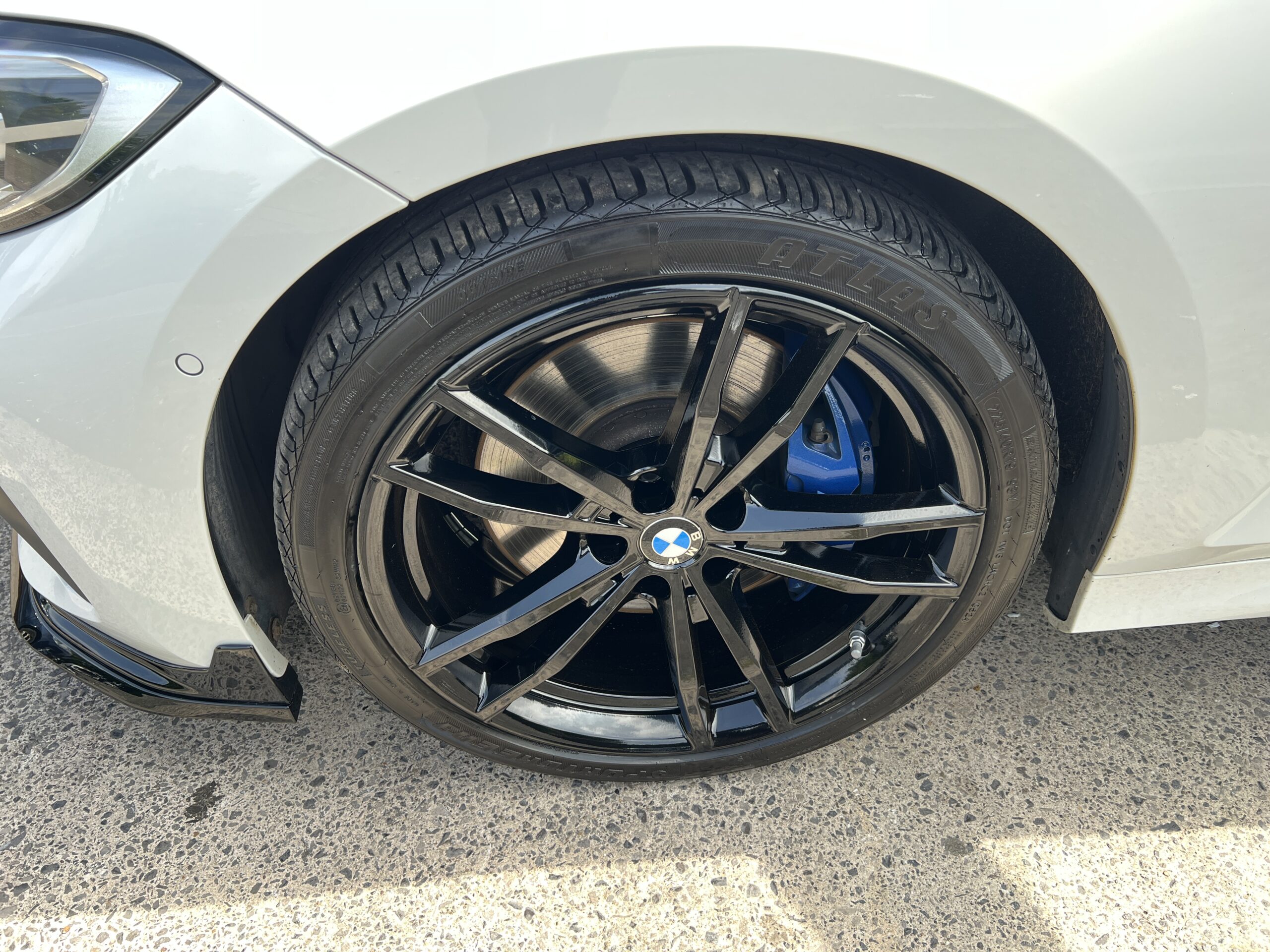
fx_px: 954
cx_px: 635
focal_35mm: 26
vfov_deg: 53.1
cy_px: 476
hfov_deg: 67.3
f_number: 1.5
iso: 50
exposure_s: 1/252
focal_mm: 5.7
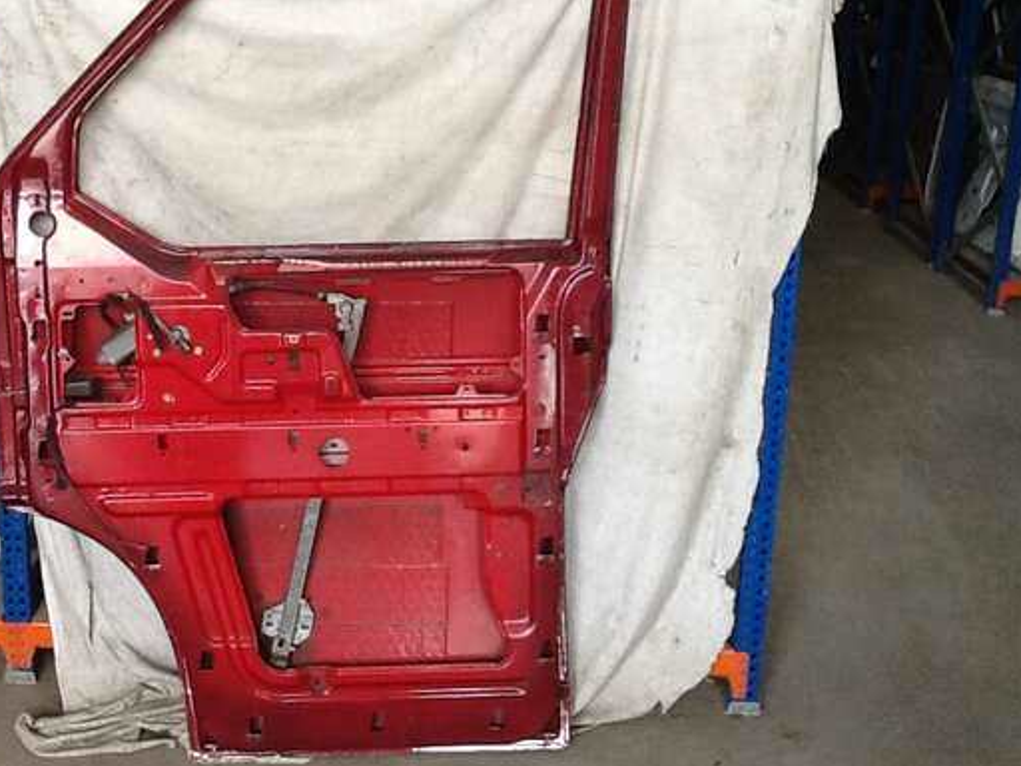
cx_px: 389
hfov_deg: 34.8
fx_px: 1622
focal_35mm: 55
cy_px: 333
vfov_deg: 26.5
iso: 64
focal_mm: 2.03
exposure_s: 1/30
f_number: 2.4
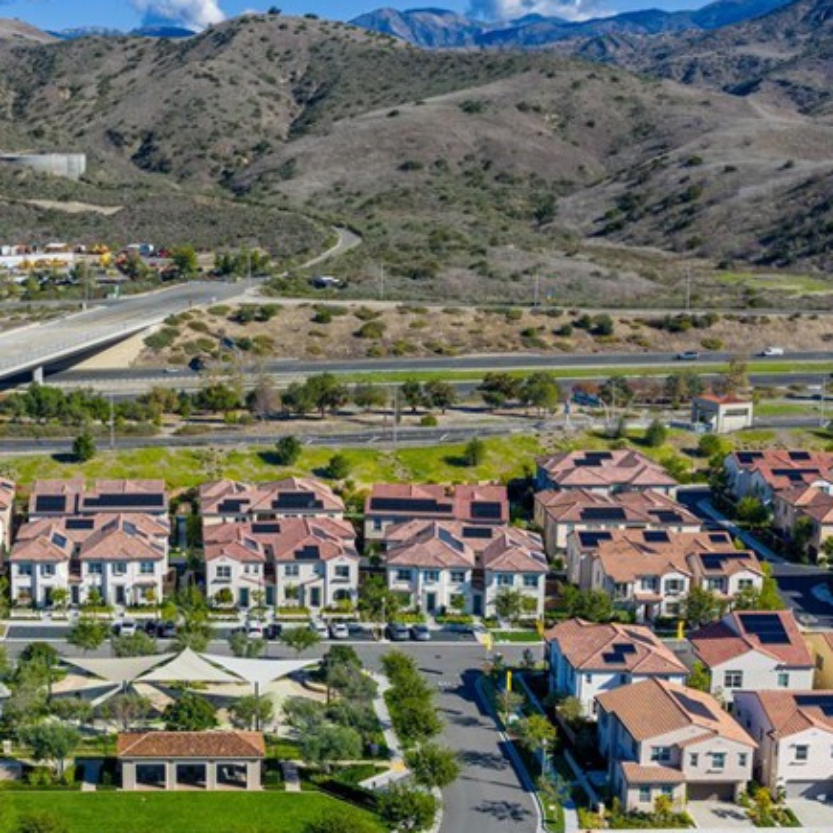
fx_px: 1525
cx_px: 159
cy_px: 491
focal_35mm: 56
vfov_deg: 30.5
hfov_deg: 29.8
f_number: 2.8
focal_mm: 14.45
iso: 200
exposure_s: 1/4000
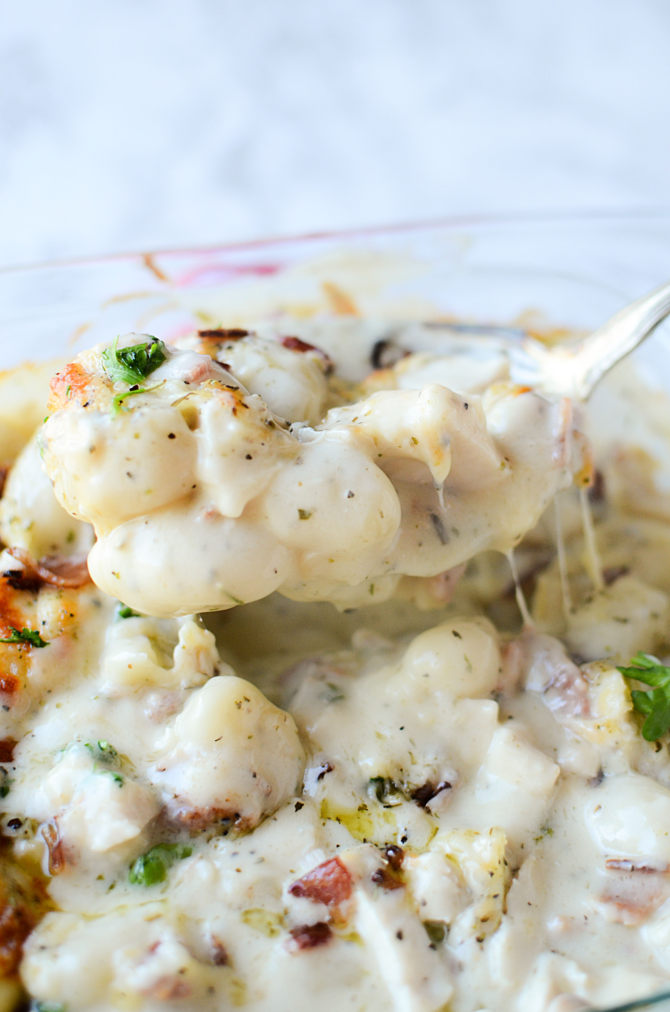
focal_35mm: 52
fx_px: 1472
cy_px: 506
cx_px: 335
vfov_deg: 37.9
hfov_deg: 25.6
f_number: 2.5
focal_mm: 35
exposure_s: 1/320
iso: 500
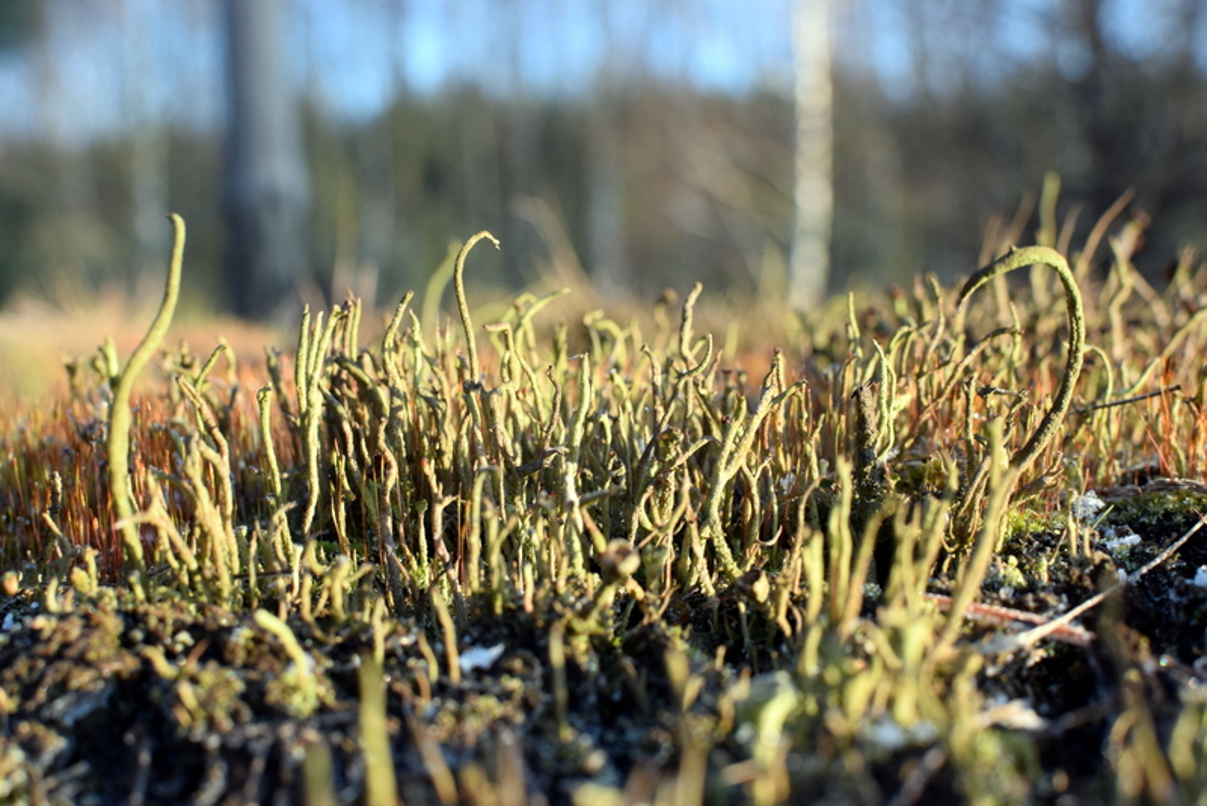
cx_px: 604
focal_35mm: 52
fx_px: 1761
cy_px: 403
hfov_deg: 37.8
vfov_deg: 25.8
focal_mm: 35
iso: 400
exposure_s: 1/160
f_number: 8
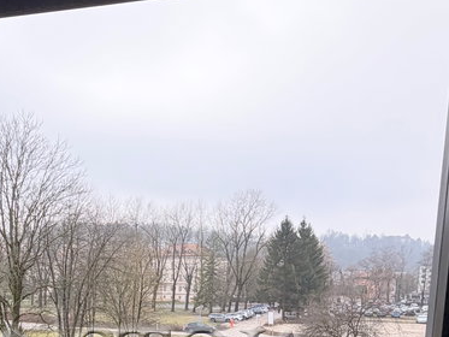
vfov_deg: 32.1
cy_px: 362
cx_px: 147
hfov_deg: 46.0
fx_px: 519
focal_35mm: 40
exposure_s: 1/502
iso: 50
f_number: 2.2
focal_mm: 2.22
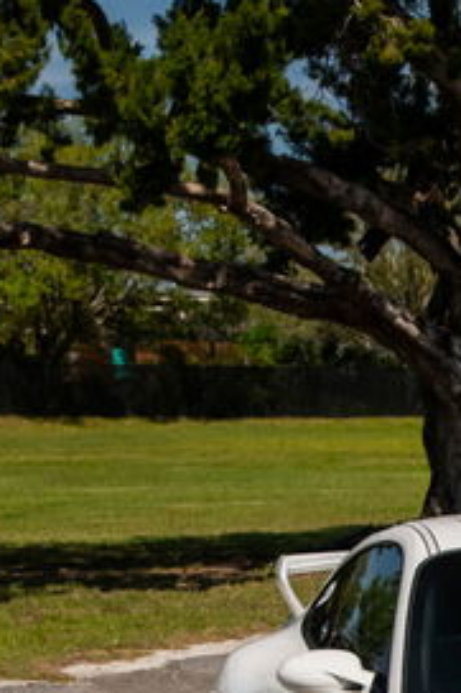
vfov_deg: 14.2
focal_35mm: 144
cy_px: 567
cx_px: 818
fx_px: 2769
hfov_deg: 9.1
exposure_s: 1/6400
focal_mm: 34
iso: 400
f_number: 4
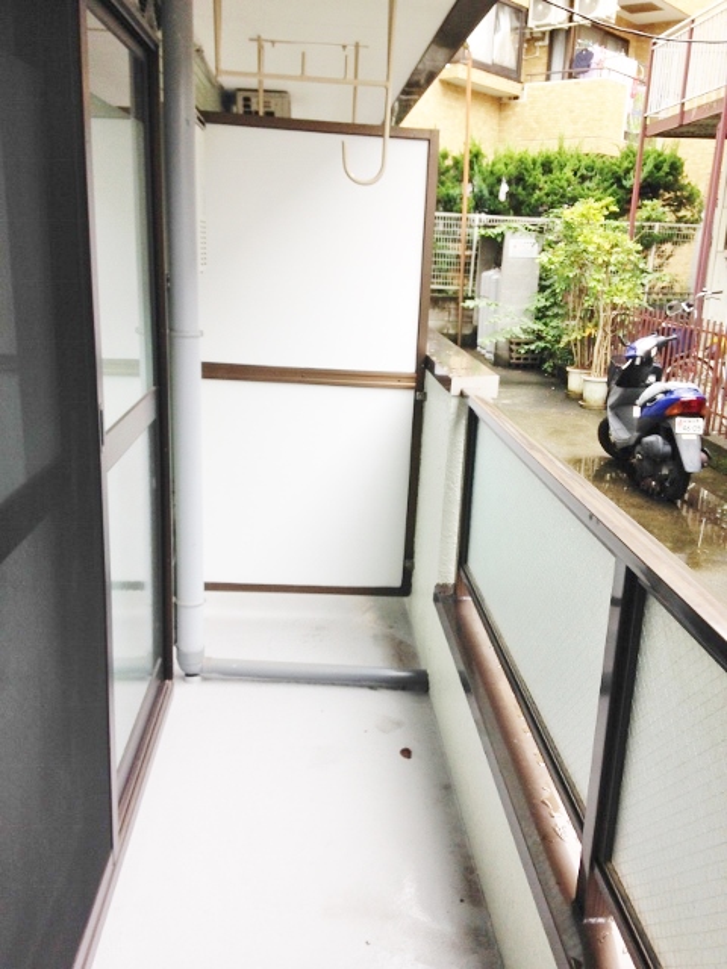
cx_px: 364
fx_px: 924
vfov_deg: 55.4
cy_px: 484
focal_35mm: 33
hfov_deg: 42.9
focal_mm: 4.12
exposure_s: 1/125
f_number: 2.4
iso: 50
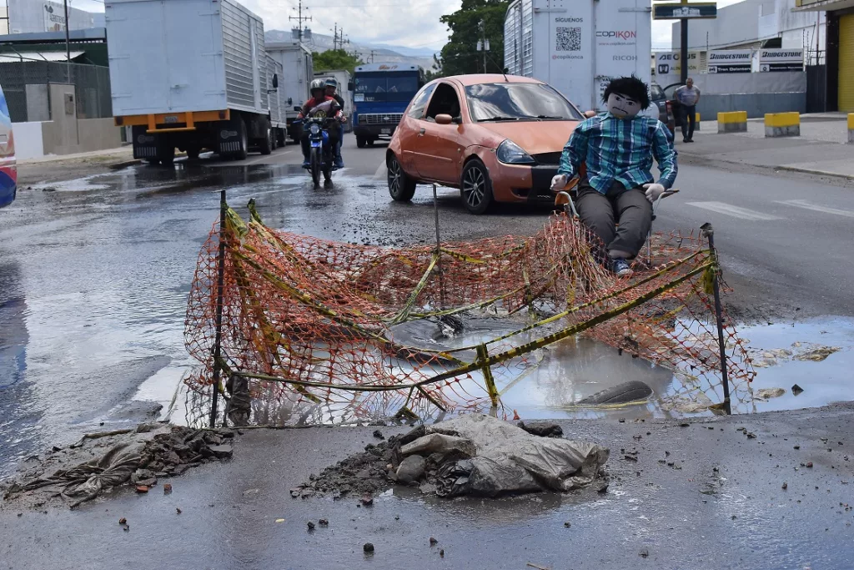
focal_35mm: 51
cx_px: 427
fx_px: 1210
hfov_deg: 38.9
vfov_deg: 26.5
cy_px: 285
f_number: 8
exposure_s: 1/1250
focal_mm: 34
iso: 400
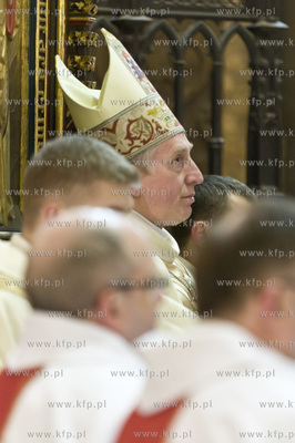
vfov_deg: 6.9
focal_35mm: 300
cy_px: 222
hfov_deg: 4.6
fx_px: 3694
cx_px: 148
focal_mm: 200
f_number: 2.8
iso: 1000
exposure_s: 1/30
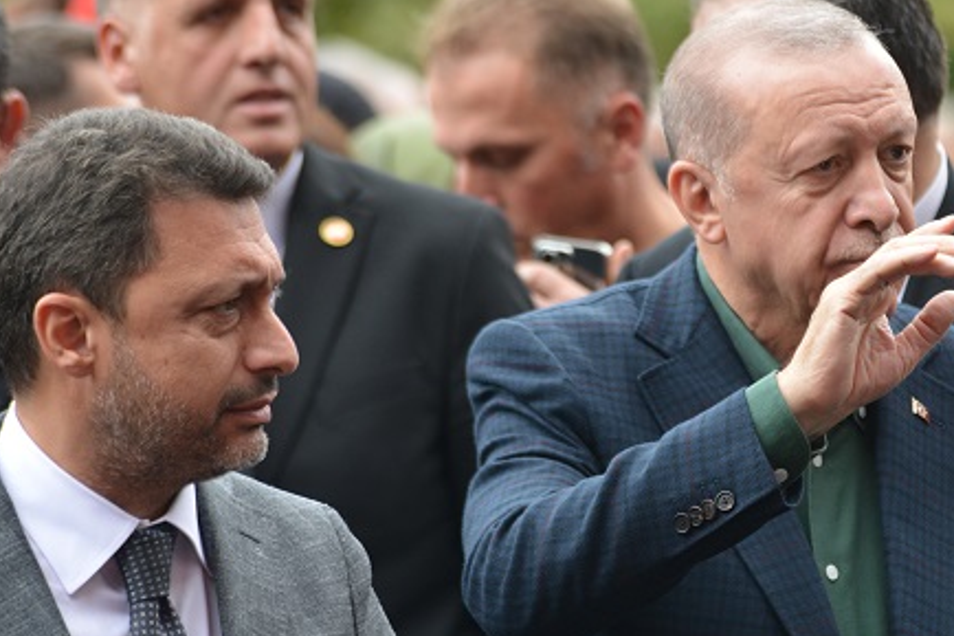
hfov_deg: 5.6
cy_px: 388
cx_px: 866
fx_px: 9774
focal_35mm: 369
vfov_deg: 3.7
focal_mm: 200
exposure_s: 1/500
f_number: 4
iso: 800
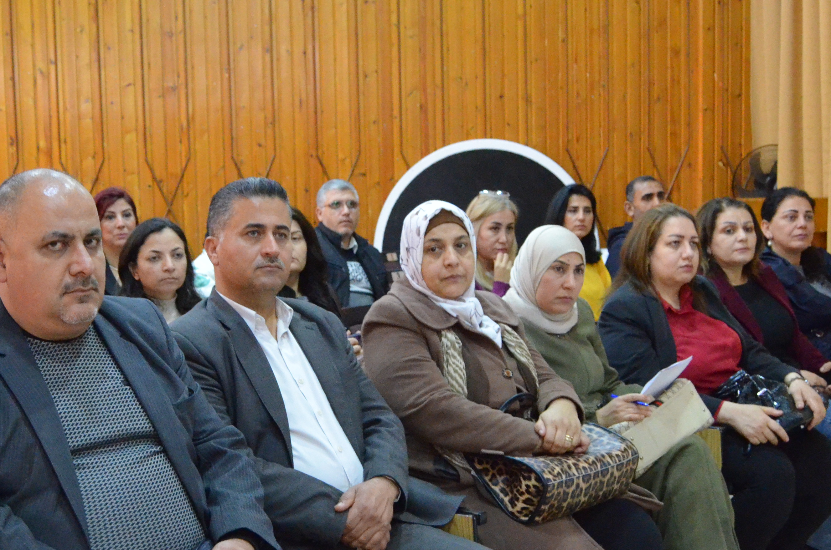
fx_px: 1219
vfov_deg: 25.4
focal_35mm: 53
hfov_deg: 37.2
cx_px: 275
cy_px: 322
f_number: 4
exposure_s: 1/125
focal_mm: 19
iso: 5000
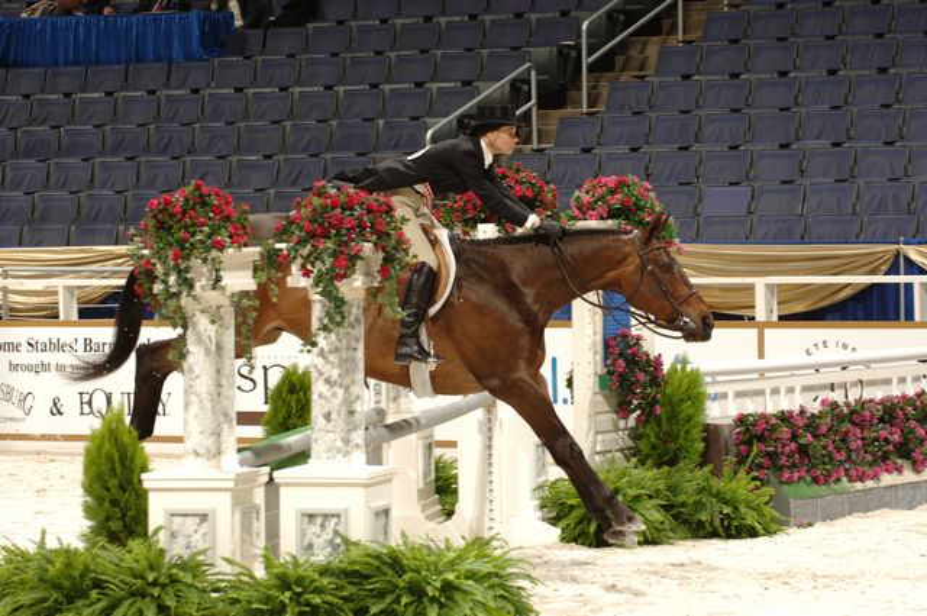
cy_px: 308
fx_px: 4629
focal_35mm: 180
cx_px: 464
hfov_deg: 11.4
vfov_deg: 7.6
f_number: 6.3
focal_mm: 120
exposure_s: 1/250
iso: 200
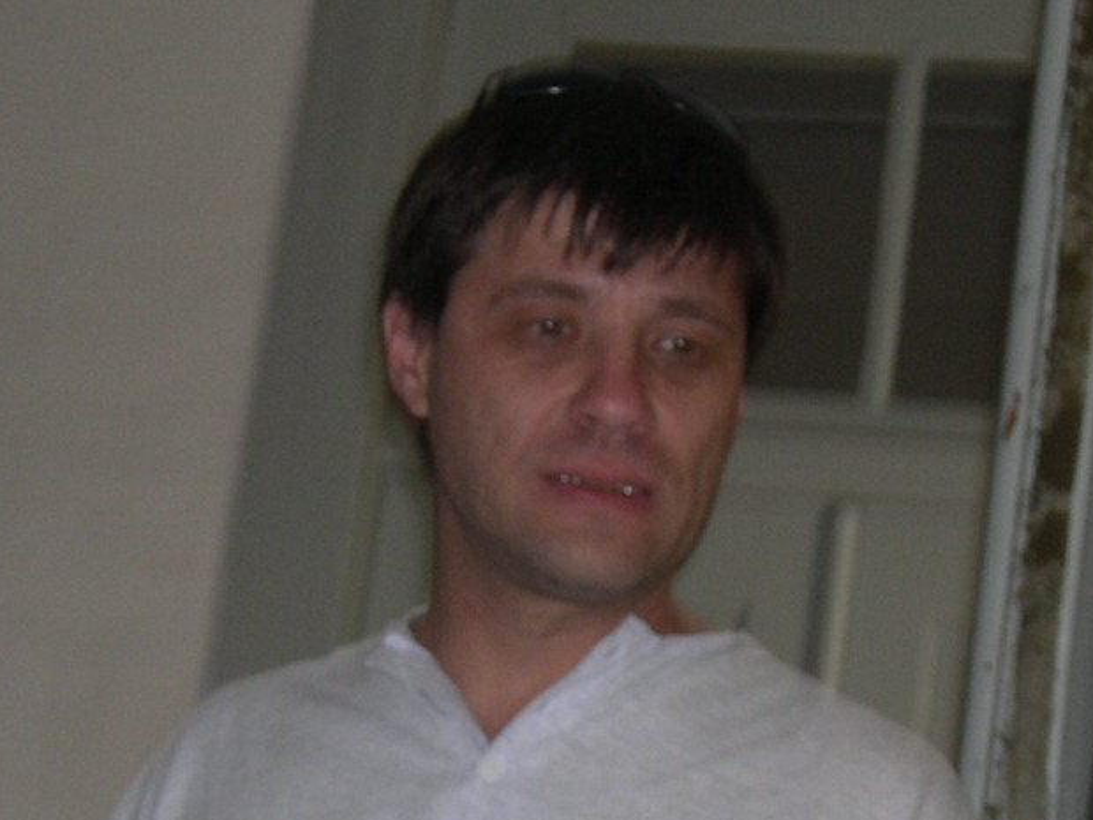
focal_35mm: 160
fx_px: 5052
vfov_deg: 9.3
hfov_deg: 12.3
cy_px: 621
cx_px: 409
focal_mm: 13.2
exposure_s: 1/60
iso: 100
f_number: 3.5
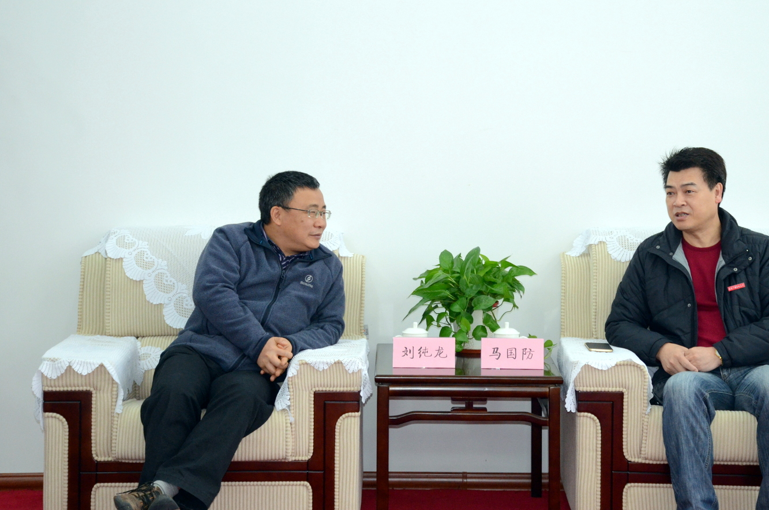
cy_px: 268
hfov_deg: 22.6
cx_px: 452
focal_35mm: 90
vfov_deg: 15.1
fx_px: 1919
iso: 1600
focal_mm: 50
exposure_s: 1/60
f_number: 5.6
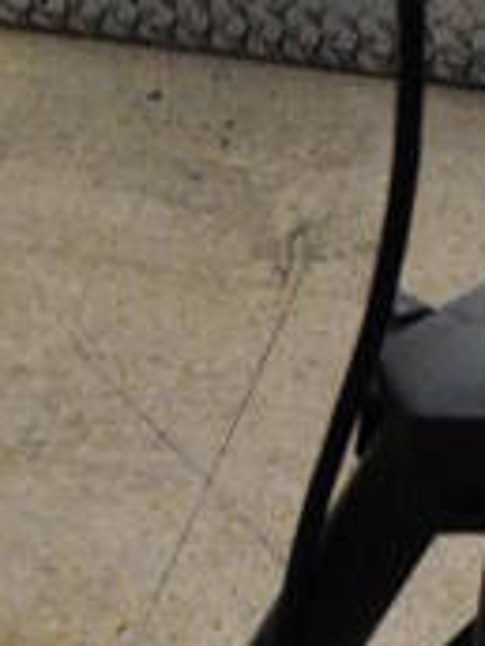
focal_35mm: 138
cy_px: 843
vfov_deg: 13.8
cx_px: 0
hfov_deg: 10.7
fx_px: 2578
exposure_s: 1/125
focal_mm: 18
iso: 2800
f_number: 3.5
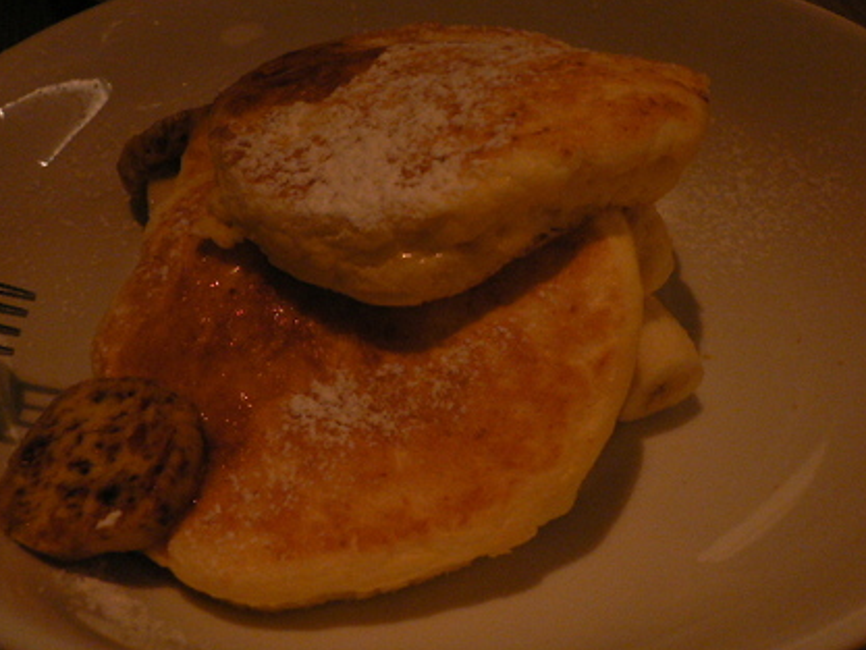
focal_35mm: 42
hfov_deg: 44.8
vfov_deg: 34.4
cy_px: 327
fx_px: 1051
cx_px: 403
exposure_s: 1/8
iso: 200
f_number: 2.8
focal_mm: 5.8
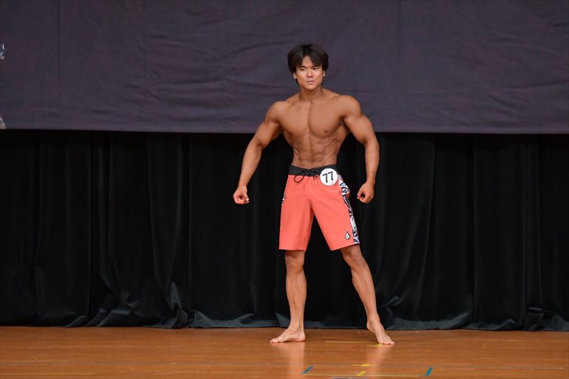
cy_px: 190
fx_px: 4739
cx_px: 284
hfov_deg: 6.9
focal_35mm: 300
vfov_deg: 4.6
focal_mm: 200
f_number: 5.6
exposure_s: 1/400
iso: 5000
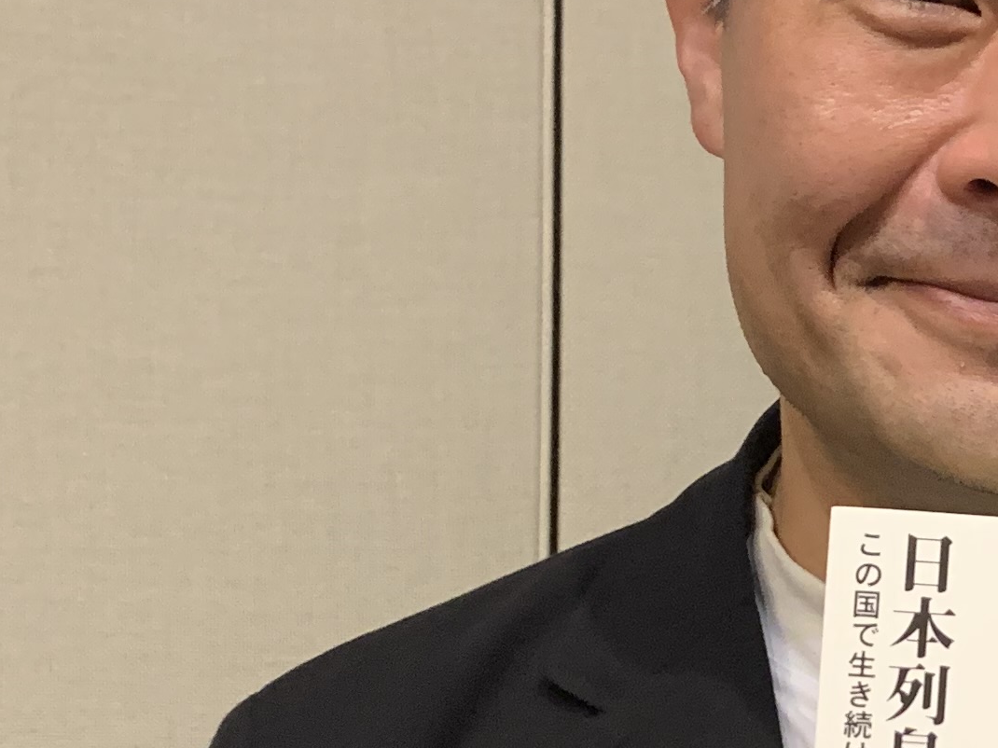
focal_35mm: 98
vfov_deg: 14.9
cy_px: 711
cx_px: 1013
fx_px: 2825
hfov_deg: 19.4
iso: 400
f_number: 1.8
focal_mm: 4.25
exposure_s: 1/33
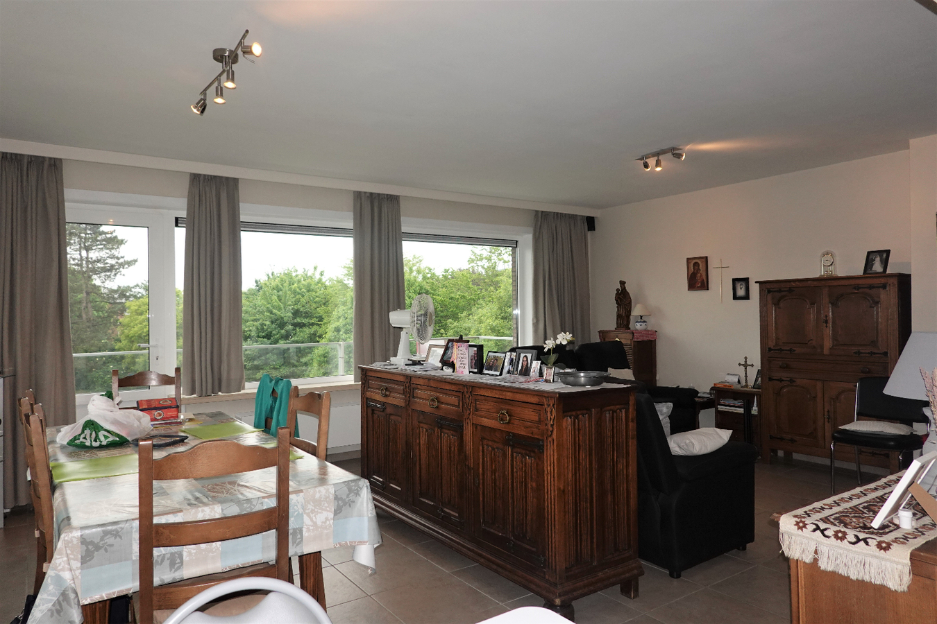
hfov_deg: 73.7
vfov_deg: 53.1
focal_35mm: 24
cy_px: 312
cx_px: 468
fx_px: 625
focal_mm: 9
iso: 500
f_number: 2.8
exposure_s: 1/500
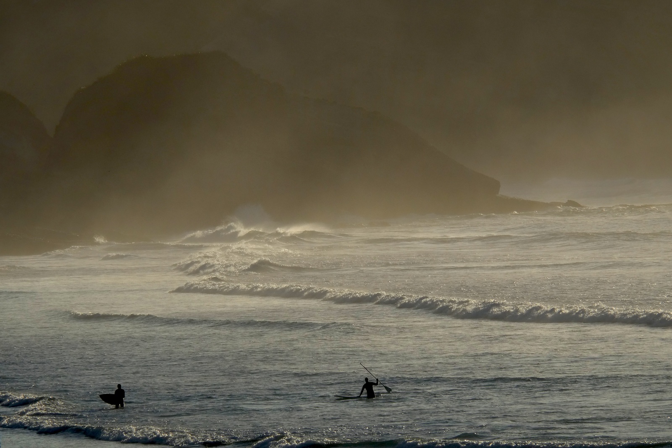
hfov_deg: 6.0
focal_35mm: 345
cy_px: 224
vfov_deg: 4.0
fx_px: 6440
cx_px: 336
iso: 500
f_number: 20
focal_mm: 230
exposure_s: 1/1000
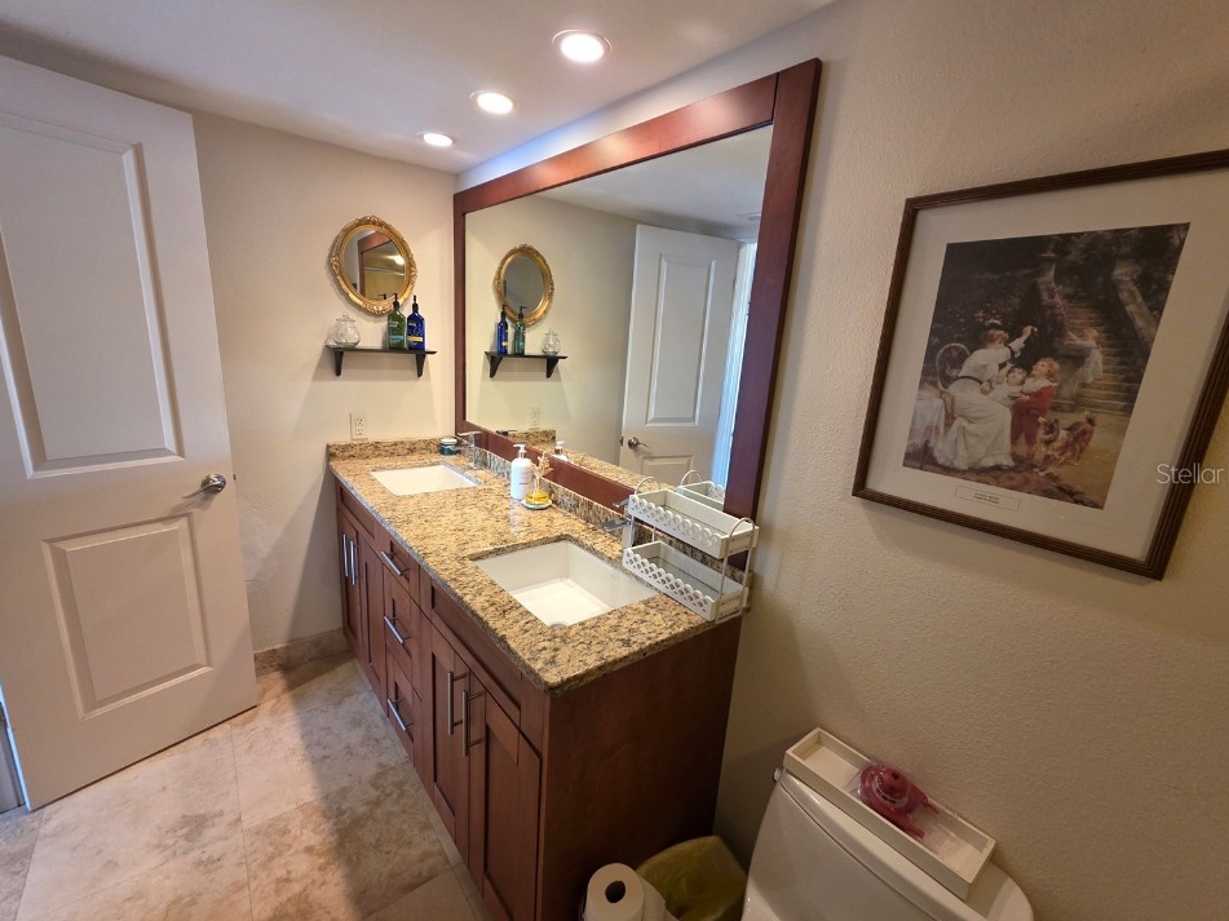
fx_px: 497
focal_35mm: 14
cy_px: 473
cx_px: 616
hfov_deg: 102.1
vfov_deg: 85.6
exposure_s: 1/60
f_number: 1.9
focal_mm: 2.2
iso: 400
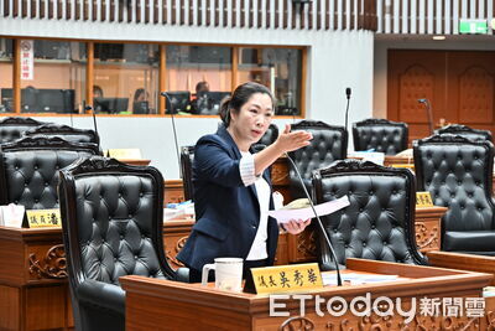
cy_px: 166
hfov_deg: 21.7
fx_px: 1293
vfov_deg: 14.6
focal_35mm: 94
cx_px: 248
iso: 2800
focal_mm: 94
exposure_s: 1/100
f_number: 6.3
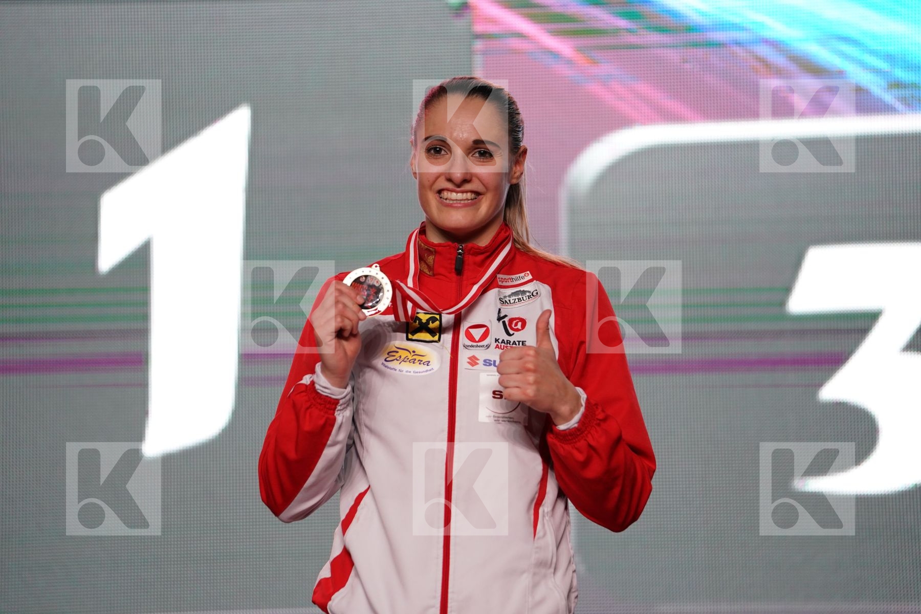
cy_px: 307
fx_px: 4988
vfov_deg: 7.0
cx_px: 460
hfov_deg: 10.5
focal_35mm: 195
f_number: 2.8
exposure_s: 1/250
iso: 1250
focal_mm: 195
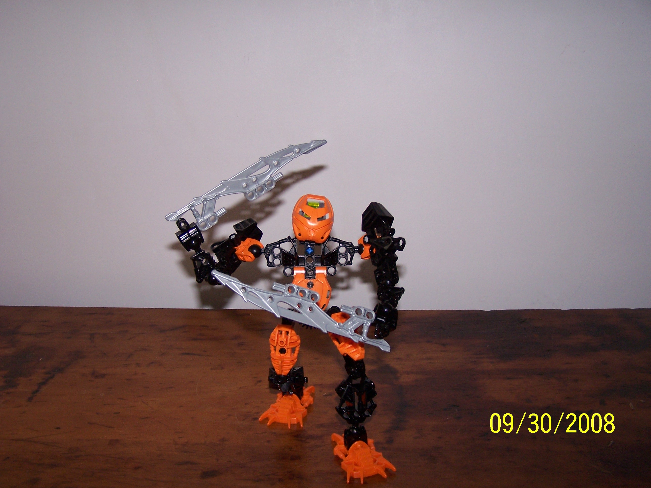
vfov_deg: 37.7
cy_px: 244
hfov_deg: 49.0
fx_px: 715
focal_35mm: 38
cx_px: 326
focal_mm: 6.3
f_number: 2.8
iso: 140
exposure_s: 1/60
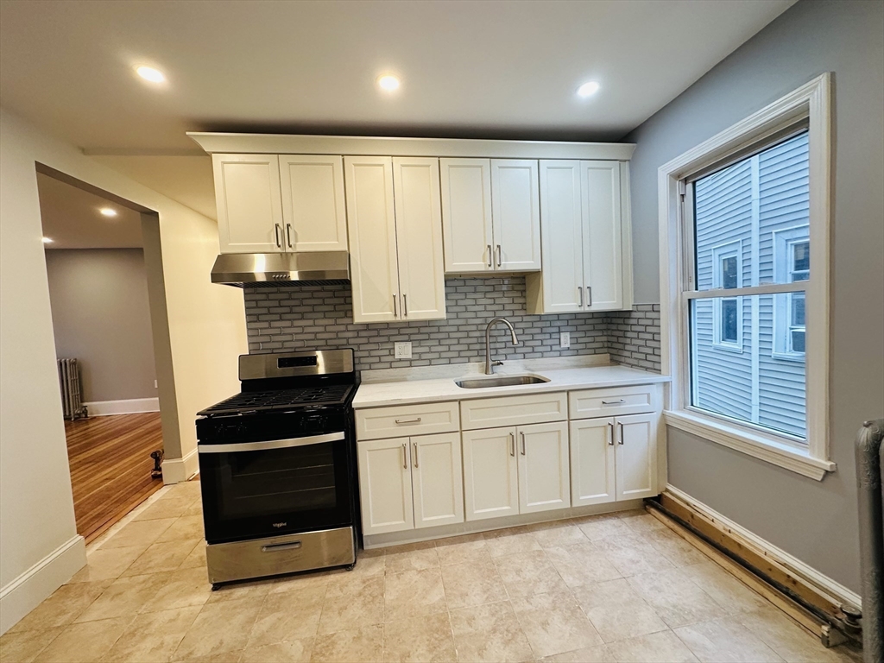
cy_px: 332
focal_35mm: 14
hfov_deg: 102.1
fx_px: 358
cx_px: 442
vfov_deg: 85.7
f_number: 2.2
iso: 200
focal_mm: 2.22
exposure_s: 1/120
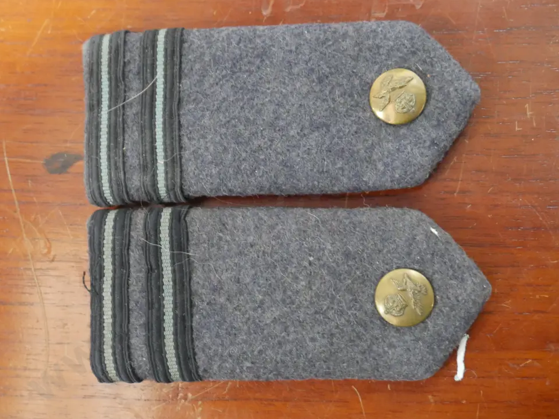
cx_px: 270
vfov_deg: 27.5
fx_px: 856
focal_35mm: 53
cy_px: 217
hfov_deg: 36.2
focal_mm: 25
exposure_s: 1/30
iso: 3200
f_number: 5.6
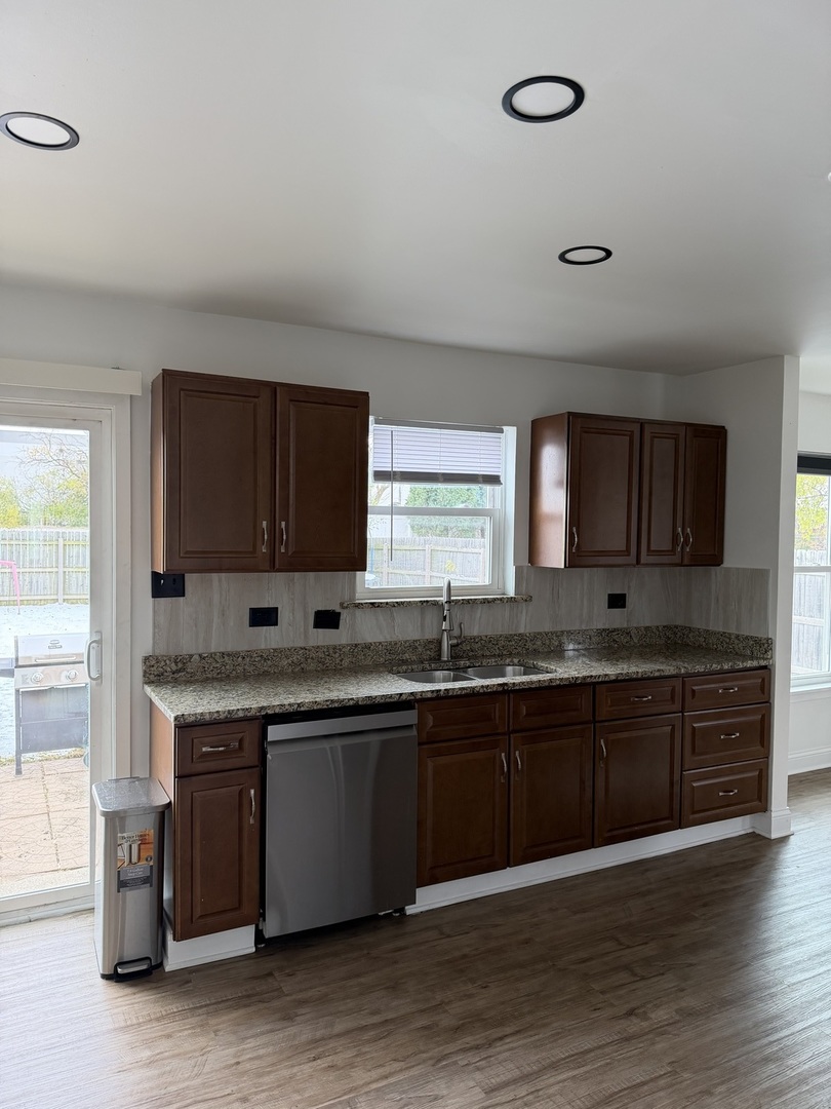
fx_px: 768
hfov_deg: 56.8
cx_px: 416
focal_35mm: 24
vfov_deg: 71.6
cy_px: 554
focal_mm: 6.76
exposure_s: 1/184
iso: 200
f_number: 1.78
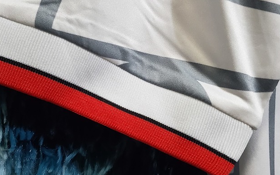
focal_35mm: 48
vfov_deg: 26.8
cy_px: 70
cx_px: 141
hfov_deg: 41.8
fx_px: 366
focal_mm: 4.3
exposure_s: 1/50
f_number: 1.5
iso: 400
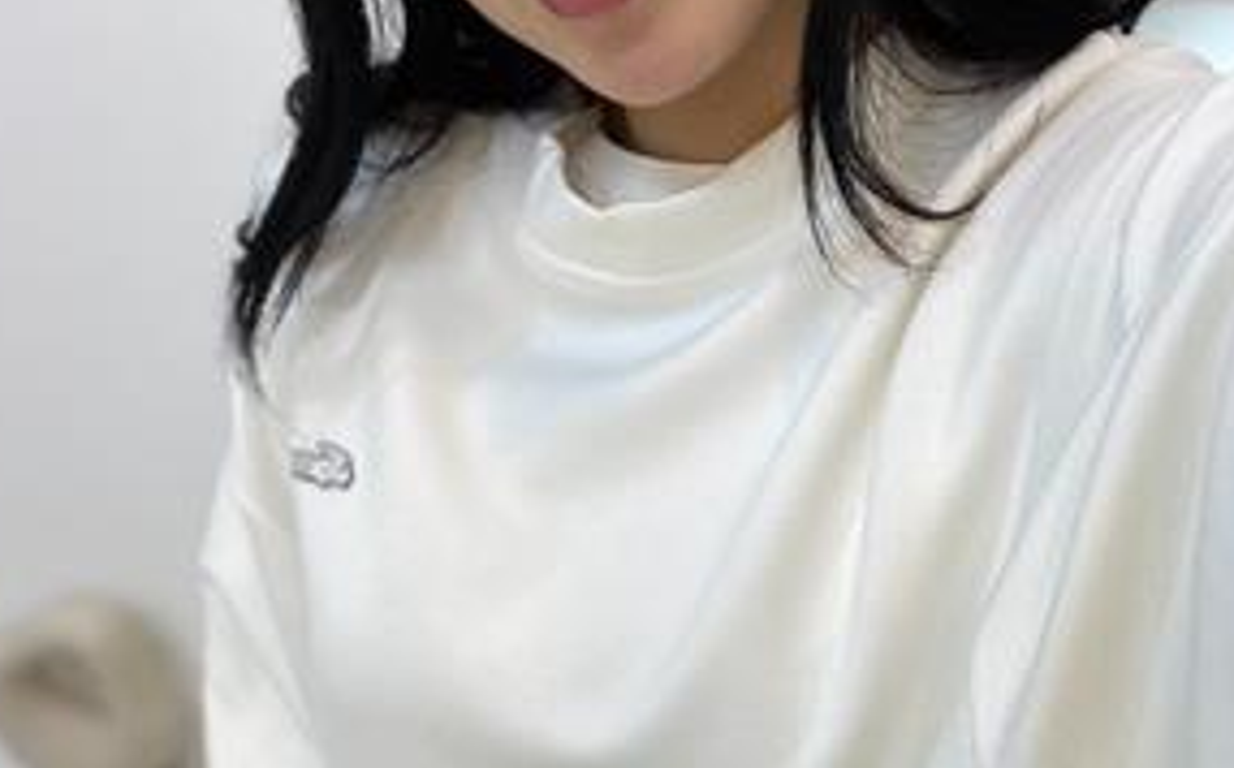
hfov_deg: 43.5
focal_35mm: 46
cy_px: 766
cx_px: 604
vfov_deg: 26.4
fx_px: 1545
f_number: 2.2
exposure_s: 1/100
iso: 80
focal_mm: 2.71
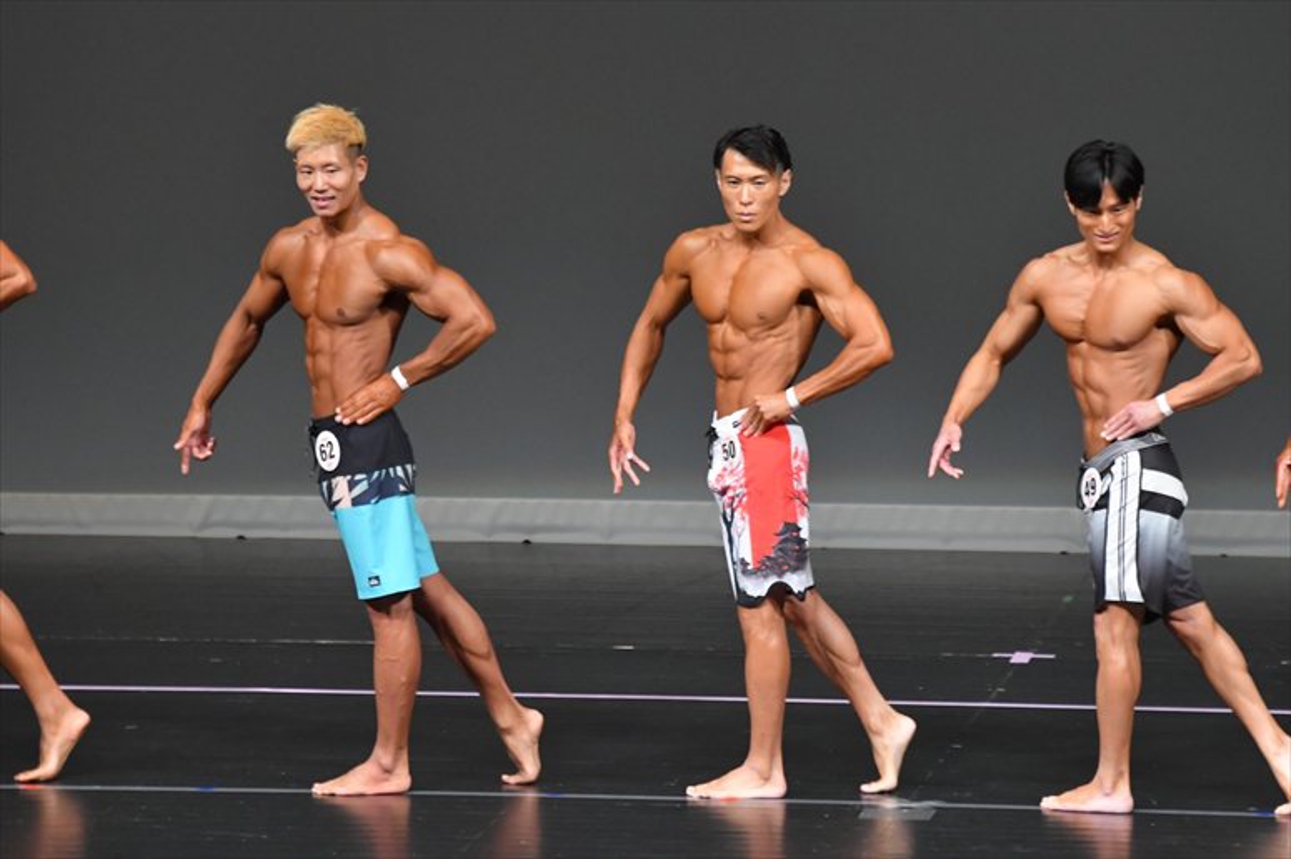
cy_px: 430
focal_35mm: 315
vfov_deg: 4.4
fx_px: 11291
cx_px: 646
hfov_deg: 6.5
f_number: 5.6
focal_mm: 210
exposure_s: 1/400
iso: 4000
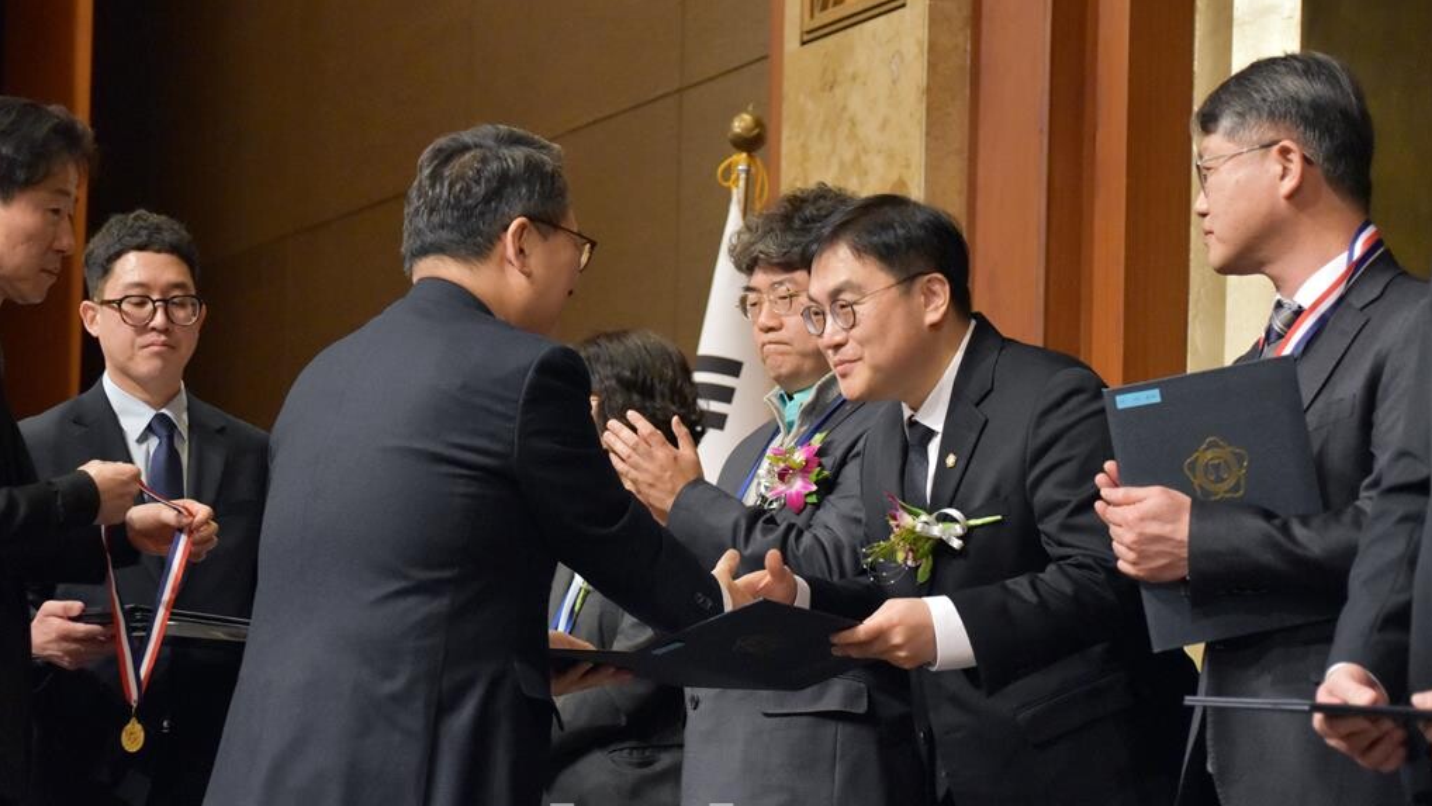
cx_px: 719
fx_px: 3722
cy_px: 431
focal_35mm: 98
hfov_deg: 21.8
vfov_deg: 12.4
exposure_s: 1/160
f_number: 5
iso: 3200
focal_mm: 62
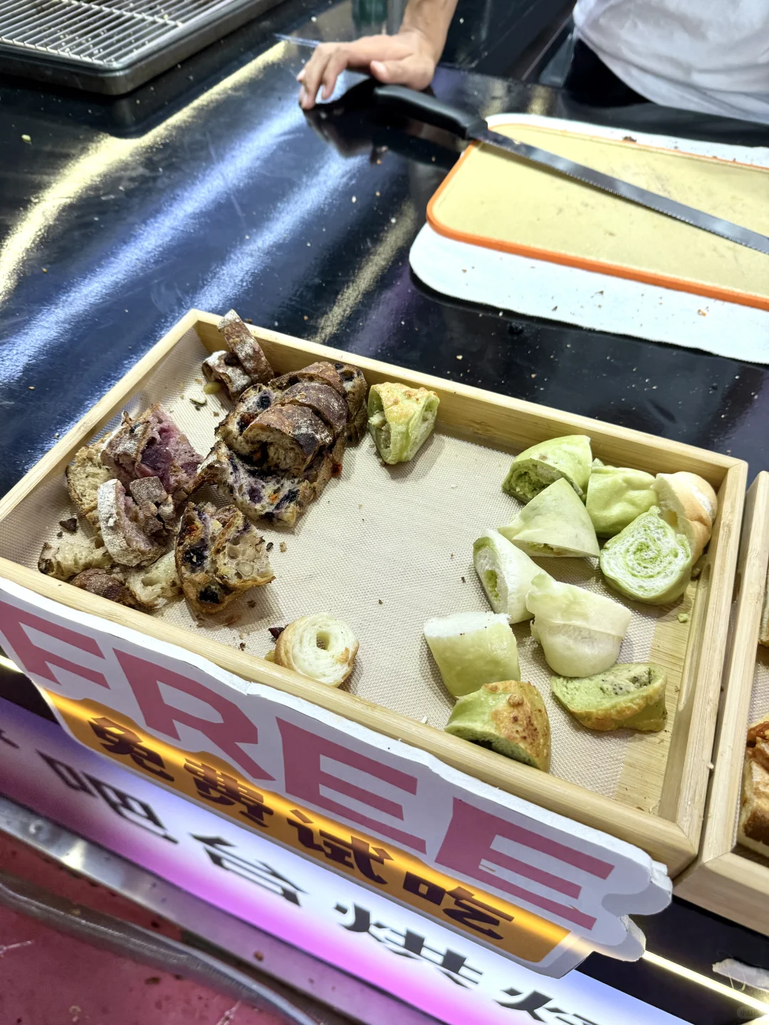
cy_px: 512
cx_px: 384
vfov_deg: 71.6
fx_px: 711
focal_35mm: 24
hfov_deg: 56.8
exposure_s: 1/127
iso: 64
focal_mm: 6.76
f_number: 1.78
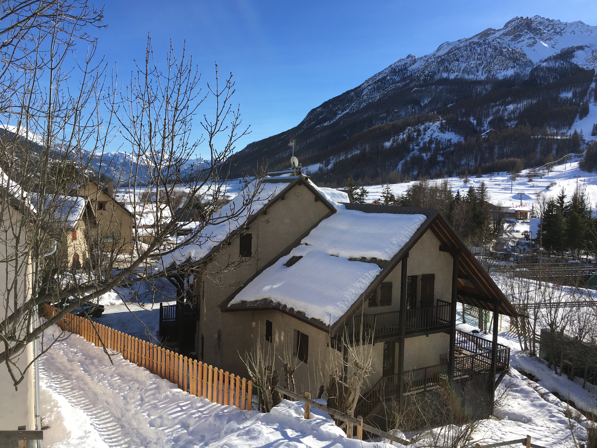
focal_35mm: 29
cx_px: 298
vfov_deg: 48.2
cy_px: 224
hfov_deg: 61.7
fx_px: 500
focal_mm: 4.15
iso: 25
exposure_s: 1/1709
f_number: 2.2
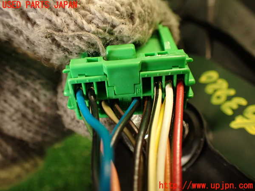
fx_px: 236
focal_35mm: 32
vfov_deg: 44.2
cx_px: 128
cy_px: 96
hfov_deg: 56.8
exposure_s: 1/30
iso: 320
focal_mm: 5.79
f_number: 2.4
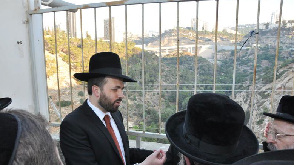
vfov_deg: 40.0
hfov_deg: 66.1
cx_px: 148
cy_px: 98
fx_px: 226
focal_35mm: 29
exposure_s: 1/200
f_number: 10
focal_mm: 18
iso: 1250
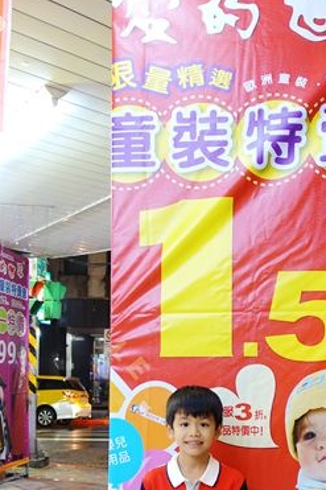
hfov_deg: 31.6
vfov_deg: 44.5
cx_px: 220
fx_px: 571
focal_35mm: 42
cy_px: 380
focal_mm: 8.8
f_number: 1.8
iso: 200
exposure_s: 1/30
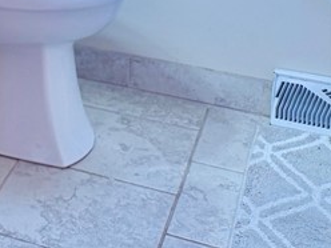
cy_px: -199
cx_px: -344
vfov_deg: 13.4
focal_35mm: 99
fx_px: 947
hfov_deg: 15.5
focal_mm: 6.76
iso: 125
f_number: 1.78
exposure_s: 1/60
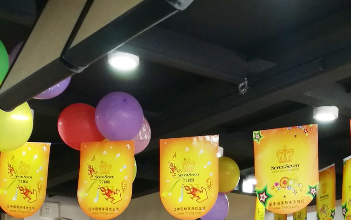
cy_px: 345
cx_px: 255
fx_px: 727
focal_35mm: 76
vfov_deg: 15.6
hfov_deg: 26.8
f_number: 2.2
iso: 200
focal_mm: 4.5
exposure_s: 1/33.3
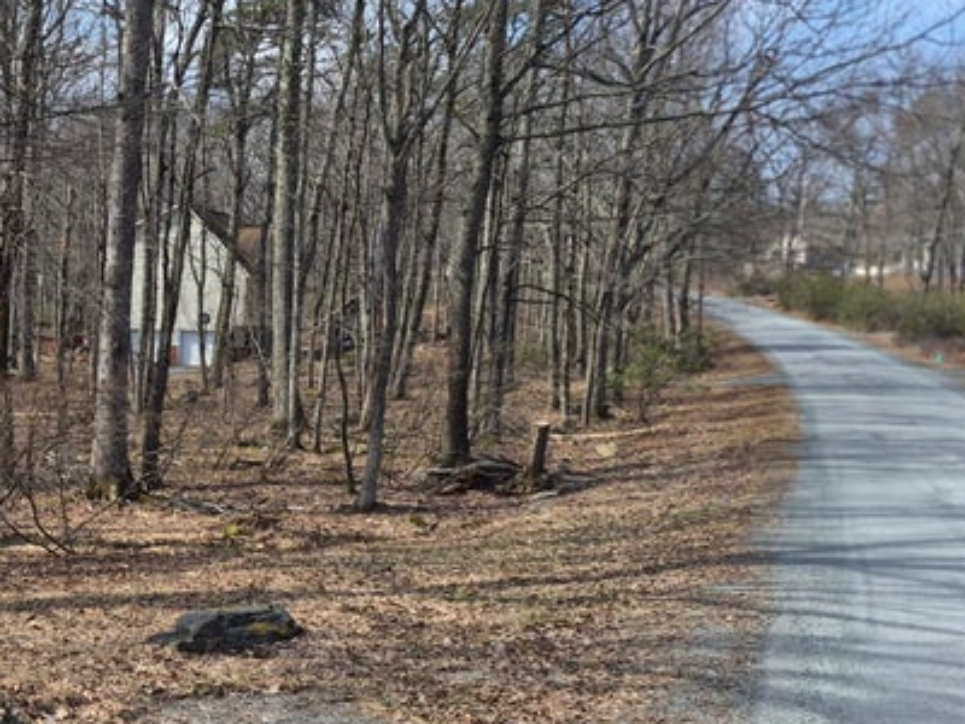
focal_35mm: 49
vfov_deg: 29.3
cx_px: -16
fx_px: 1366
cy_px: 524
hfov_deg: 35.0
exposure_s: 1/2552
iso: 80
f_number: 1.8
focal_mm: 5.4
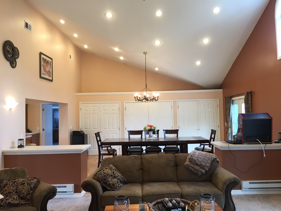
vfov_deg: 48.2
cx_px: 140
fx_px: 235
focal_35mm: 29
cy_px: 106
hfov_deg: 61.7
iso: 50
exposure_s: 1/30
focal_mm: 4.15
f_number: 2.2
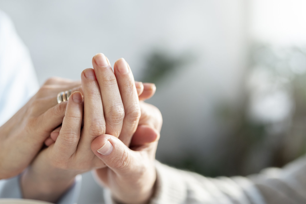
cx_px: 115
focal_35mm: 49
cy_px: 120
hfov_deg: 40.1
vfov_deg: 27.5
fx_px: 416
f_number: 1.8
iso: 320
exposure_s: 1/250
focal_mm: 35
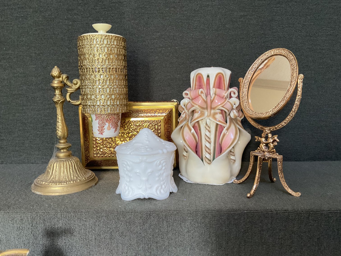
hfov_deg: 61.7
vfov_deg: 48.2
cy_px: 128
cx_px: 170
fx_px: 286
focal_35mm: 29
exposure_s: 1/60
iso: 250
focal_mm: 3
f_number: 1.8
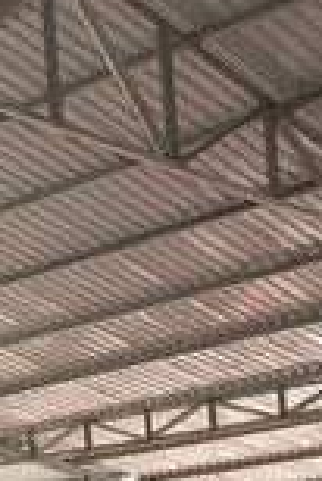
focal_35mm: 112
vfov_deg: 17.9
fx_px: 1499
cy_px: 465
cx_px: -356
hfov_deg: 11.0
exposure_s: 1/100
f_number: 5
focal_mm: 18
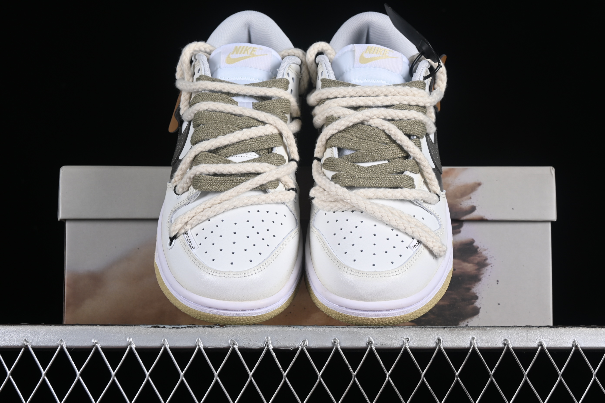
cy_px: 202
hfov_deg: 27.0
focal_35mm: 75
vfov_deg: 18.2
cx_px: 302
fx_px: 1260
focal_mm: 50
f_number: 8
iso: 160
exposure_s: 1/80
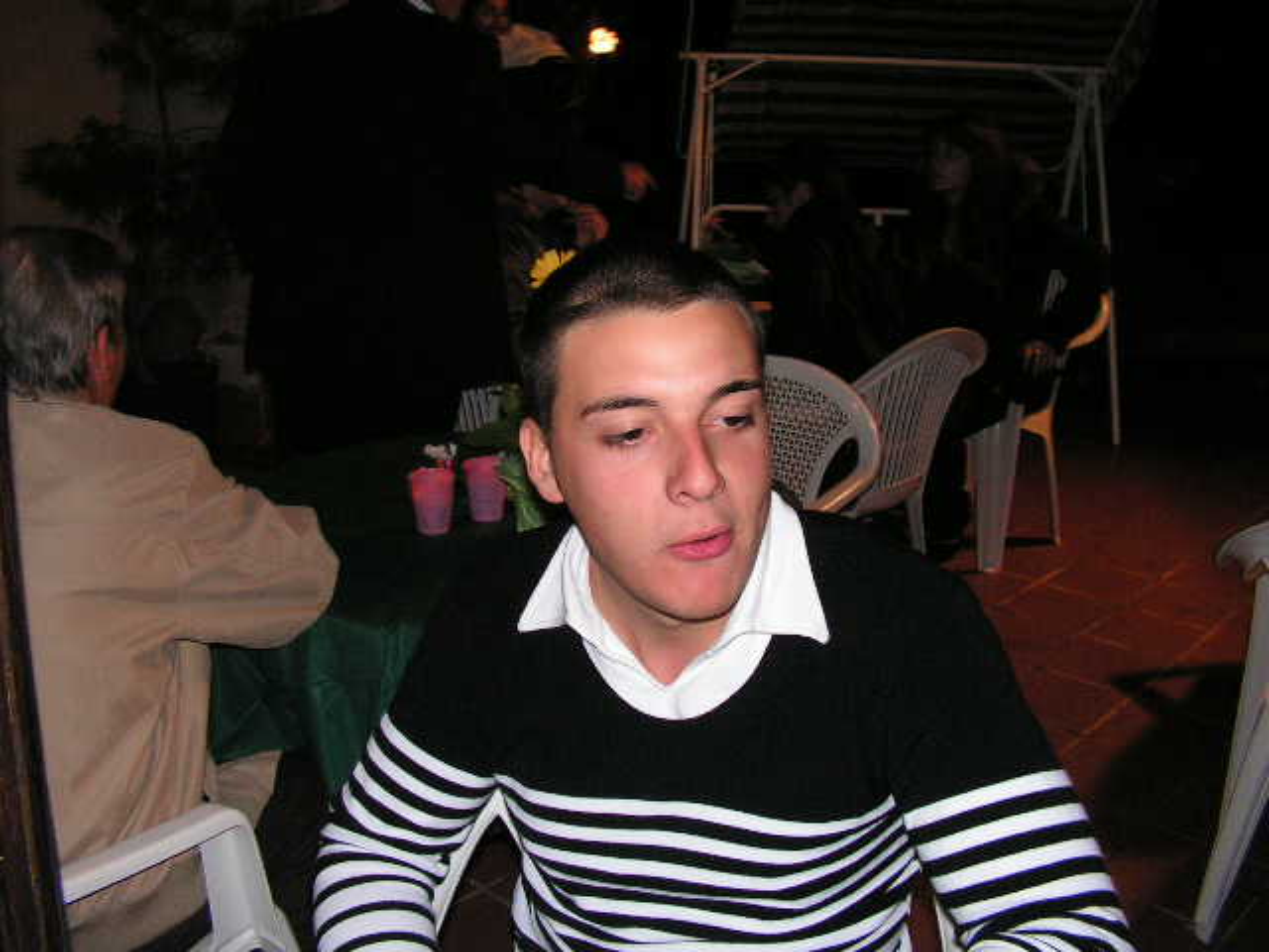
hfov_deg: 51.4
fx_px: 1320
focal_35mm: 36
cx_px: 634
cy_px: 476
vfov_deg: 39.7
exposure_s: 1/40
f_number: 3.2
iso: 200
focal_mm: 6
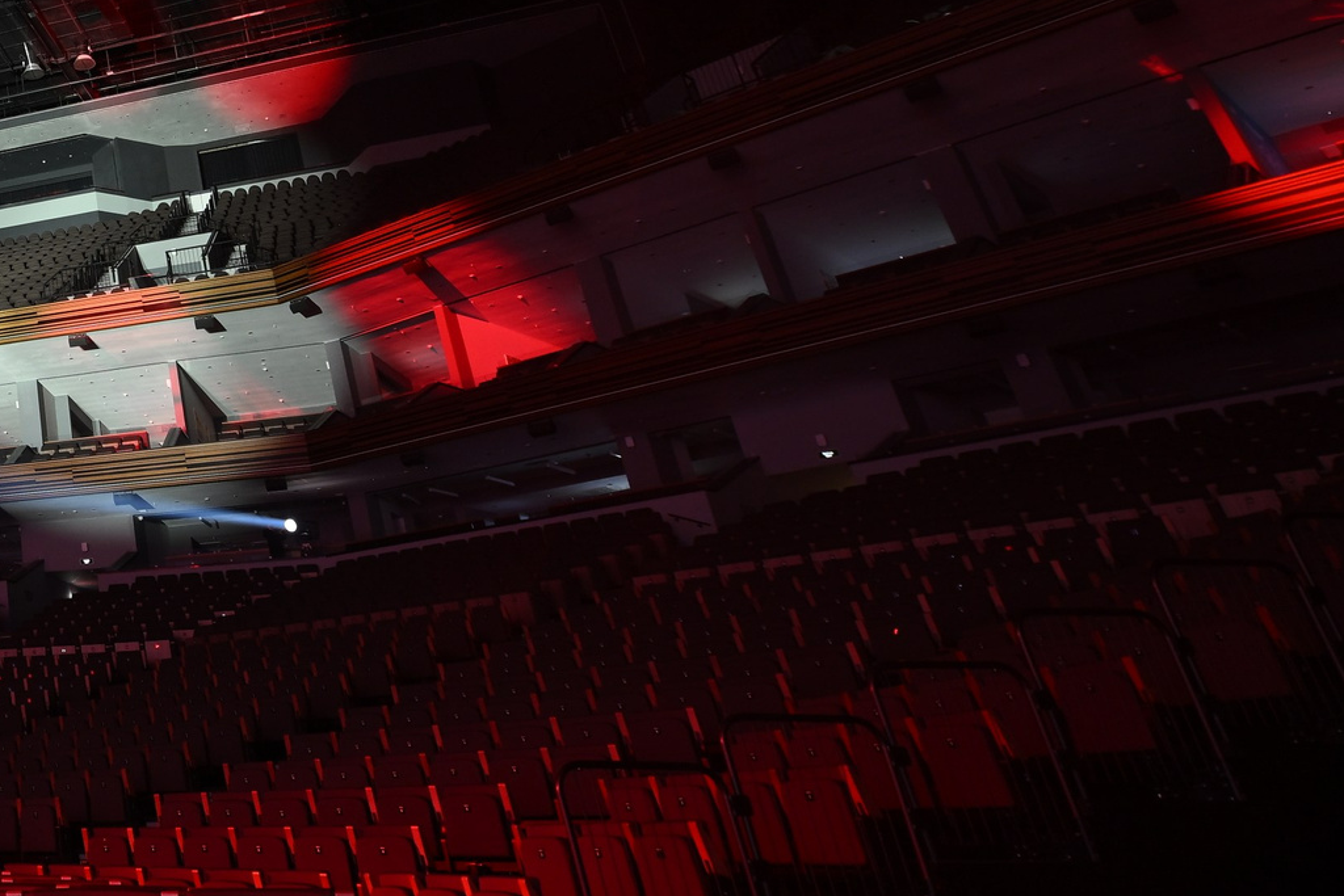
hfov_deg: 39.9
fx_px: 1307
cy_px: 138
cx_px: -245
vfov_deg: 36.2
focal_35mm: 35
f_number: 2.8
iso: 400
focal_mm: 14
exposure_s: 1/13
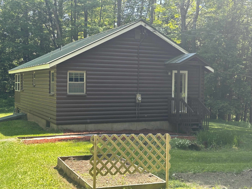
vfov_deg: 30.3
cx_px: 126
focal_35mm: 48
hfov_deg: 39.7
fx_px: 349
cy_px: 94
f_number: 1.78
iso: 64
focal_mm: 6.86
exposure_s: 1/496
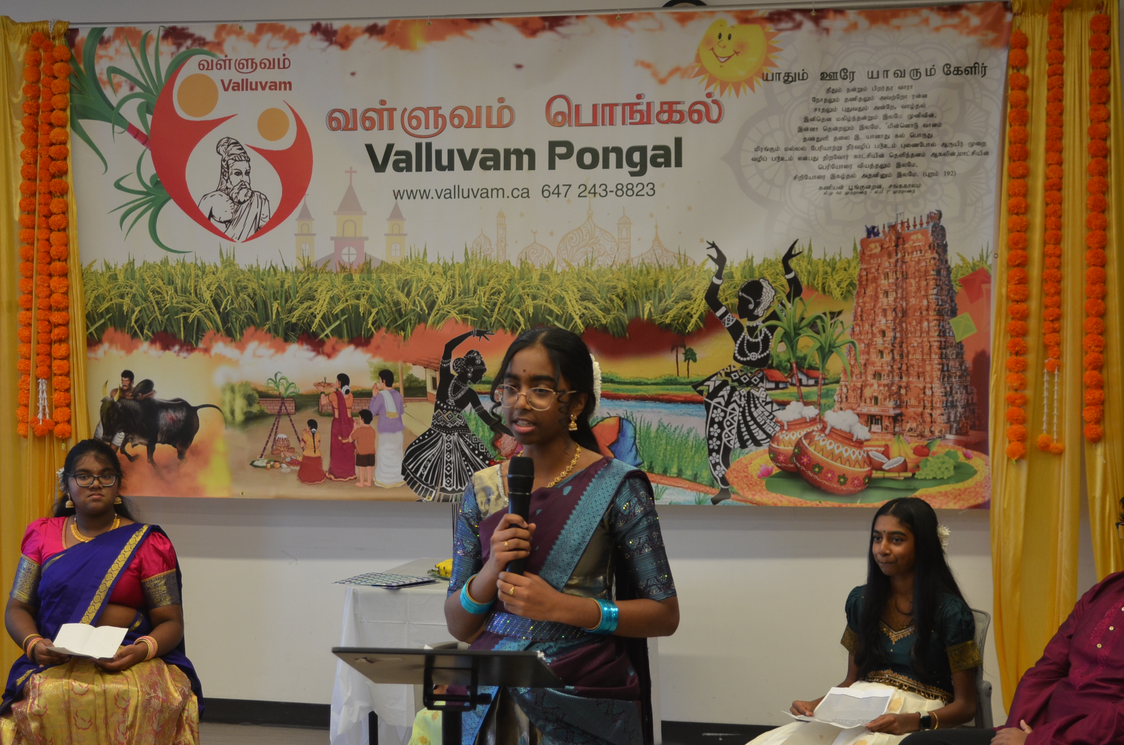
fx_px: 2243
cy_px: 372
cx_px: 562
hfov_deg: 28.1
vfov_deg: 18.8
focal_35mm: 72
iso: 640
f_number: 4.2
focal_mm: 48
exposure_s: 1/60
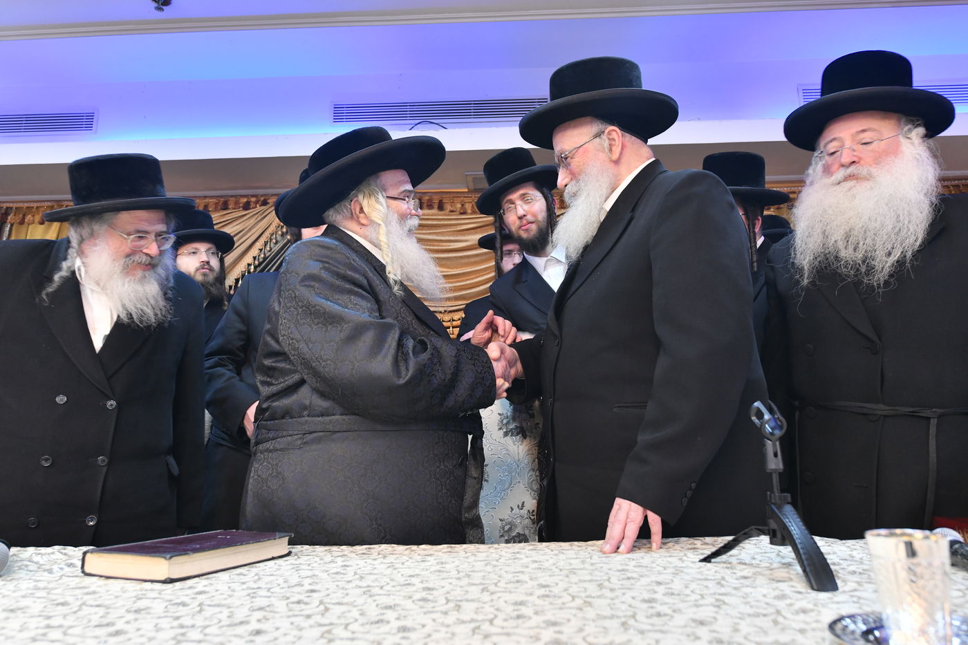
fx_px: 645
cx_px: 484
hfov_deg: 73.8
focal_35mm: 24
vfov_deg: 53.1
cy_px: 322
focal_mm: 24
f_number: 5.6
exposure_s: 1/100
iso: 1600
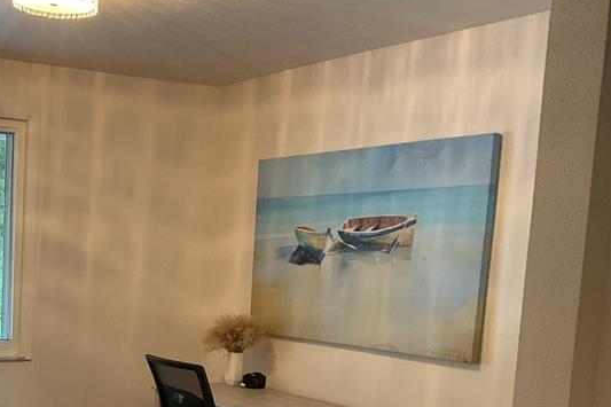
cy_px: 379
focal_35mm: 58
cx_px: 87
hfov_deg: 33.1
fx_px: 984
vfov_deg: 22.7
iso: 160
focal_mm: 3
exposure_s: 1/60
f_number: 1.8
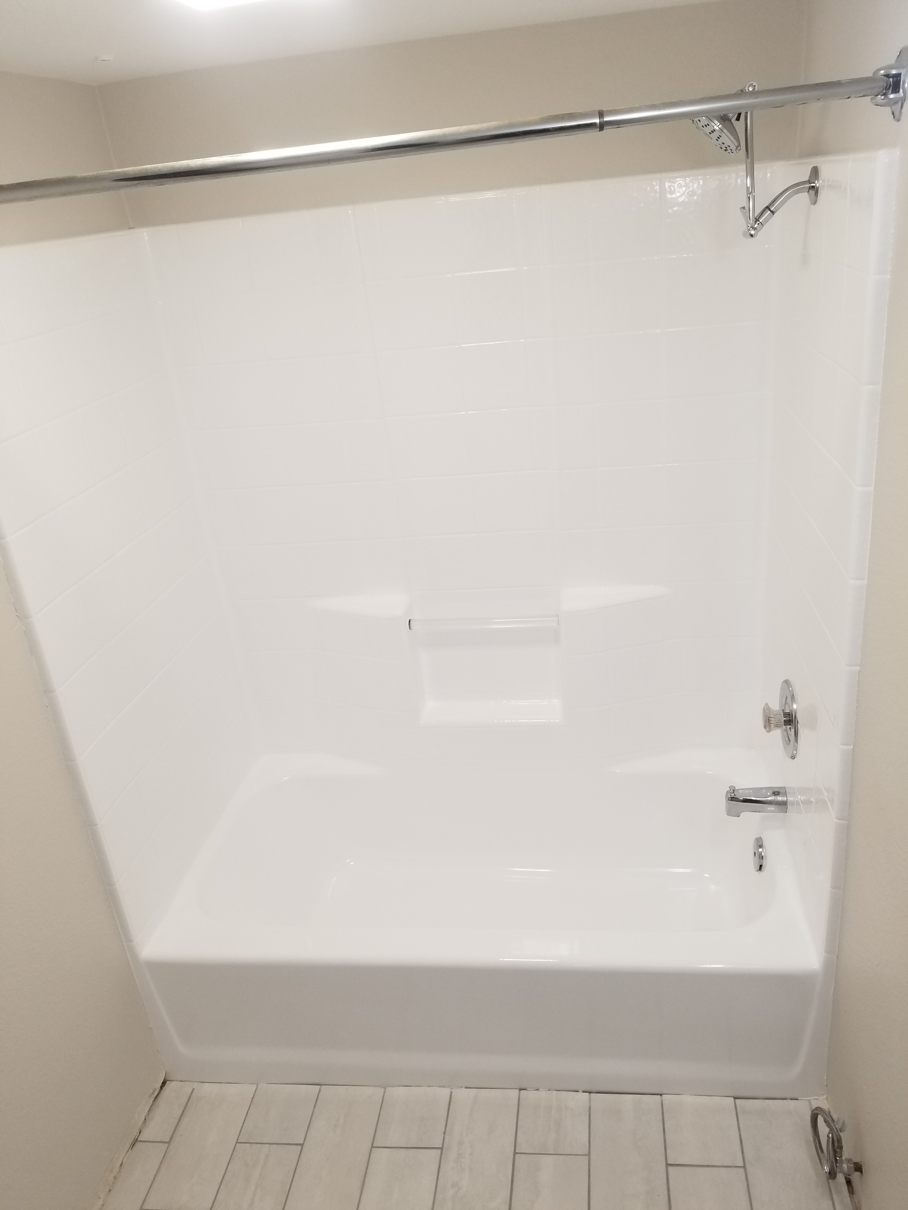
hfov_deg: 53.1
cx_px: 454
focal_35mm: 26
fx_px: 909
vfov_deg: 67.3
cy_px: 605
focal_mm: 4.3
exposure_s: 1/60
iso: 64
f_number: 1.7
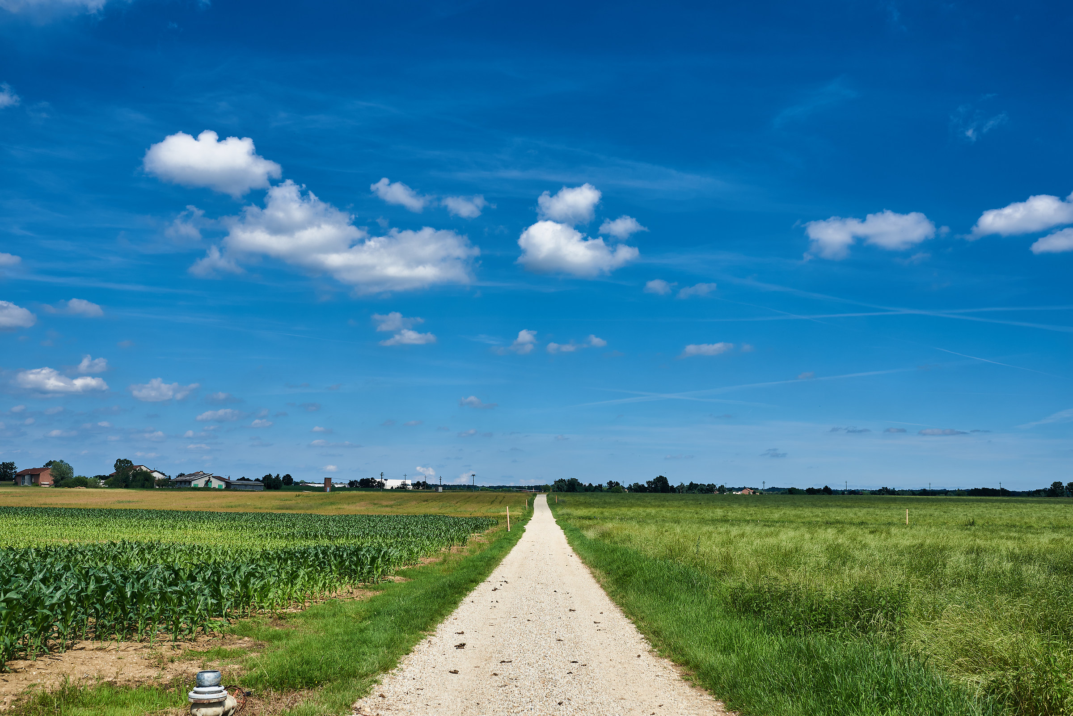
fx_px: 1044
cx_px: 536
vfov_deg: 37.9
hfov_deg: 54.4
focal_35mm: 35
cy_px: 358
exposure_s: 1/400
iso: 100
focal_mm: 35
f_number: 8
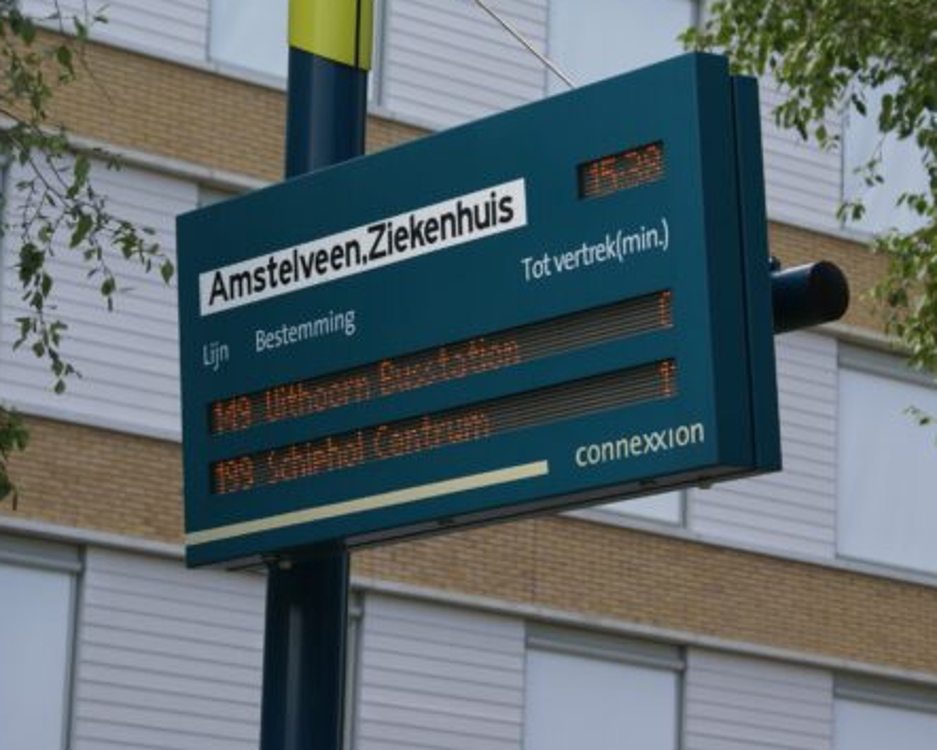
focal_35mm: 134
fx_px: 3718
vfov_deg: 11.5
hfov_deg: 14.4
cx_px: 407
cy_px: 343
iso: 100
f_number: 6.3
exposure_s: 1/125
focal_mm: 70
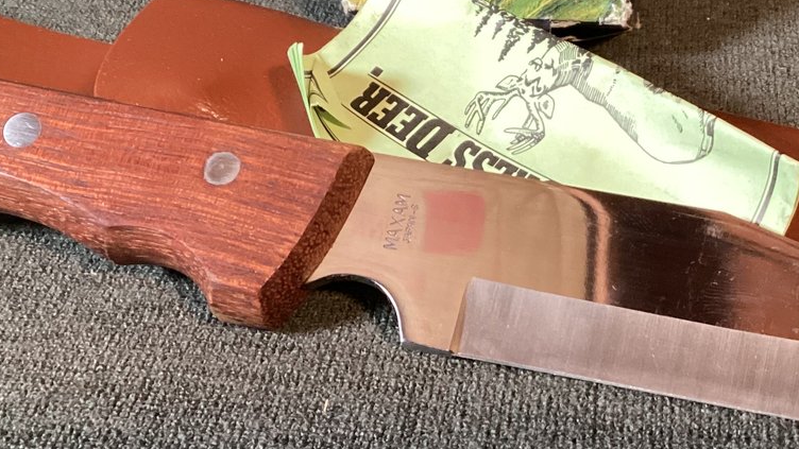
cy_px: 256
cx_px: 438
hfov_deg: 31.0
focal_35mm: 68
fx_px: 1441
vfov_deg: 17.7
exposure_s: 1/40
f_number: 2.4
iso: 320
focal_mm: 3.3
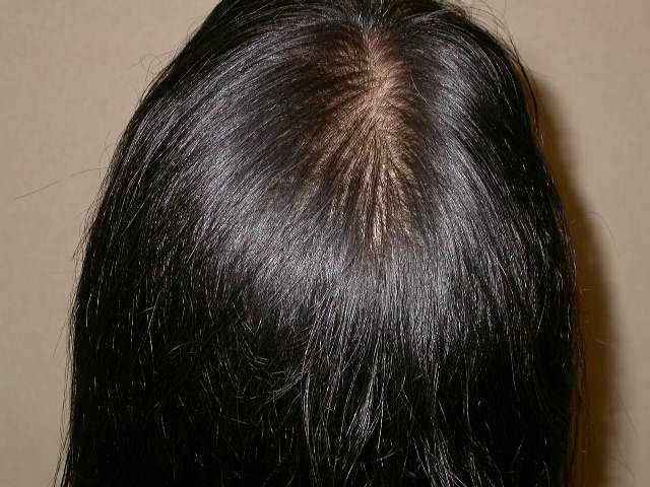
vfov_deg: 15.4
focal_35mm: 96
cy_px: 244
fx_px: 1803
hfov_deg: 20.4
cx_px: 325
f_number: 3.9
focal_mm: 20
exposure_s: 1/60.3
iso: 100
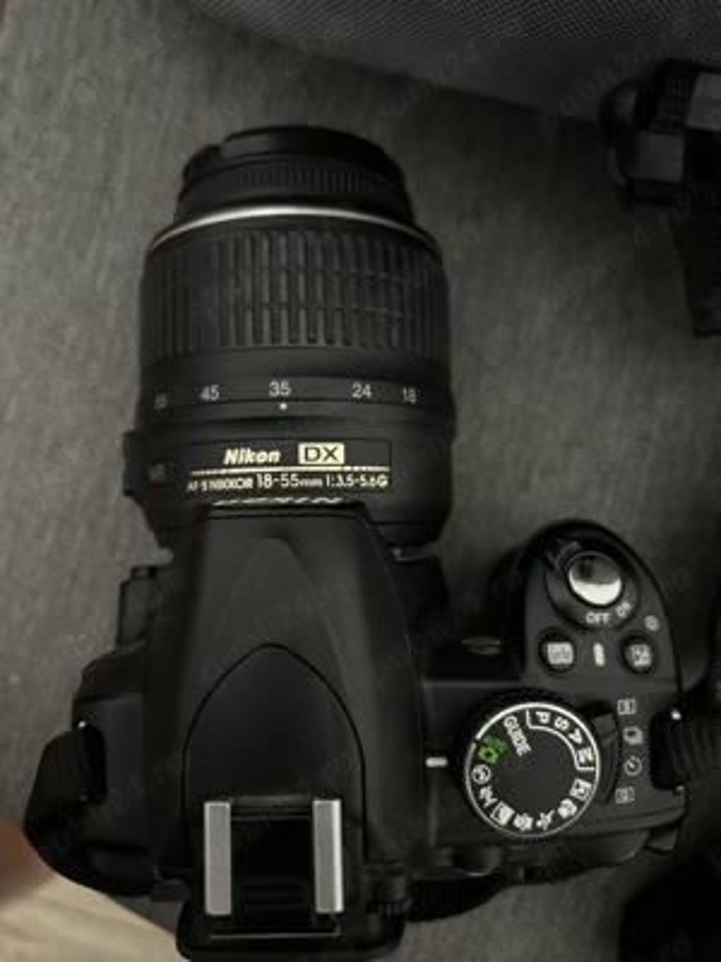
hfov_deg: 53.1
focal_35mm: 26
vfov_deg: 67.3
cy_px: 481
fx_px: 722
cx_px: 360
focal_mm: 5.7
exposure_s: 1/22
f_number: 1.5
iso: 1000
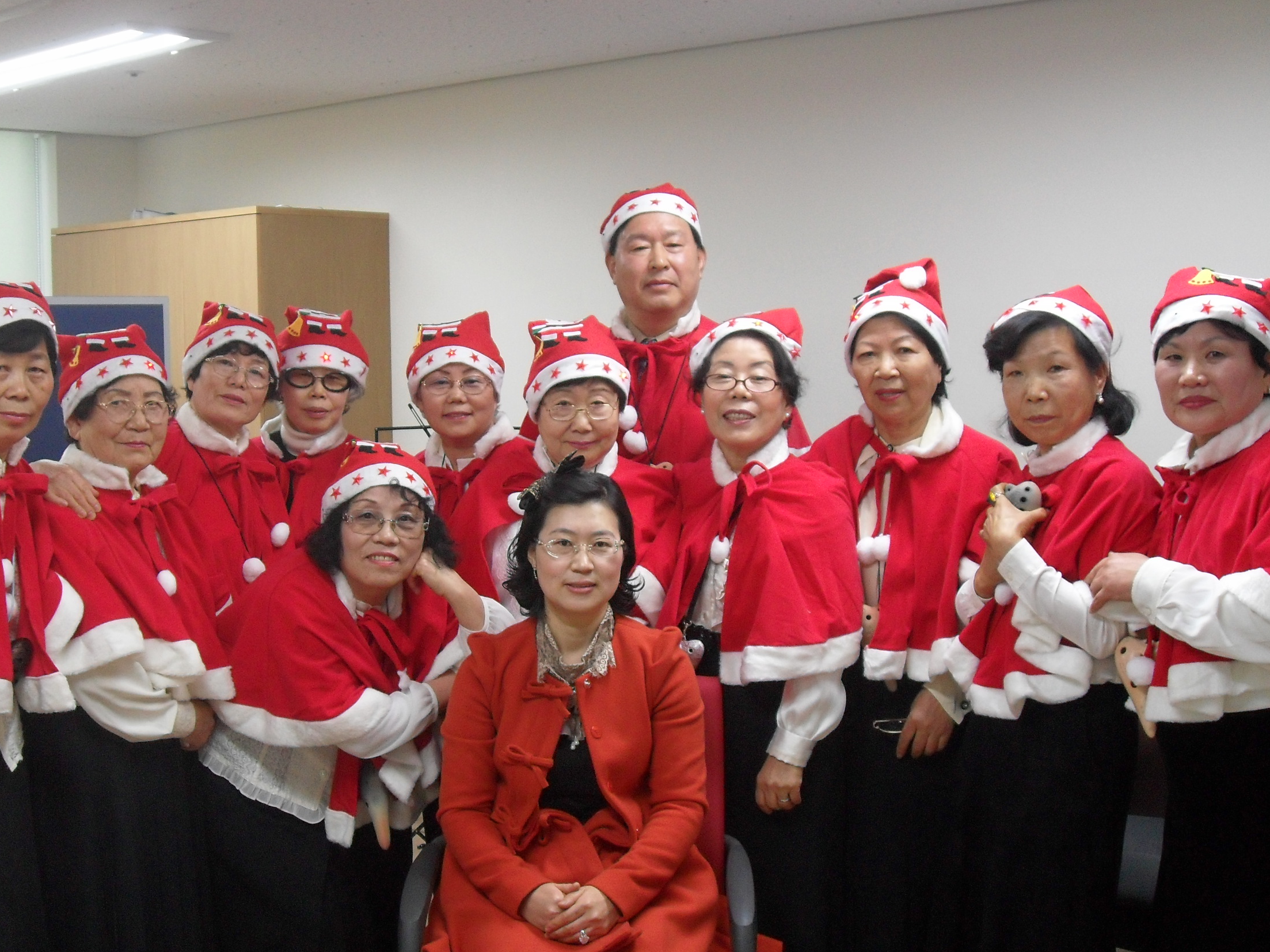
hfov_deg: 40.4
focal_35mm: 47
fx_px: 1724
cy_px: 495
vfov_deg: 30.9
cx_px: 563
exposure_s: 1/30
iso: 200
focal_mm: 7
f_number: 3
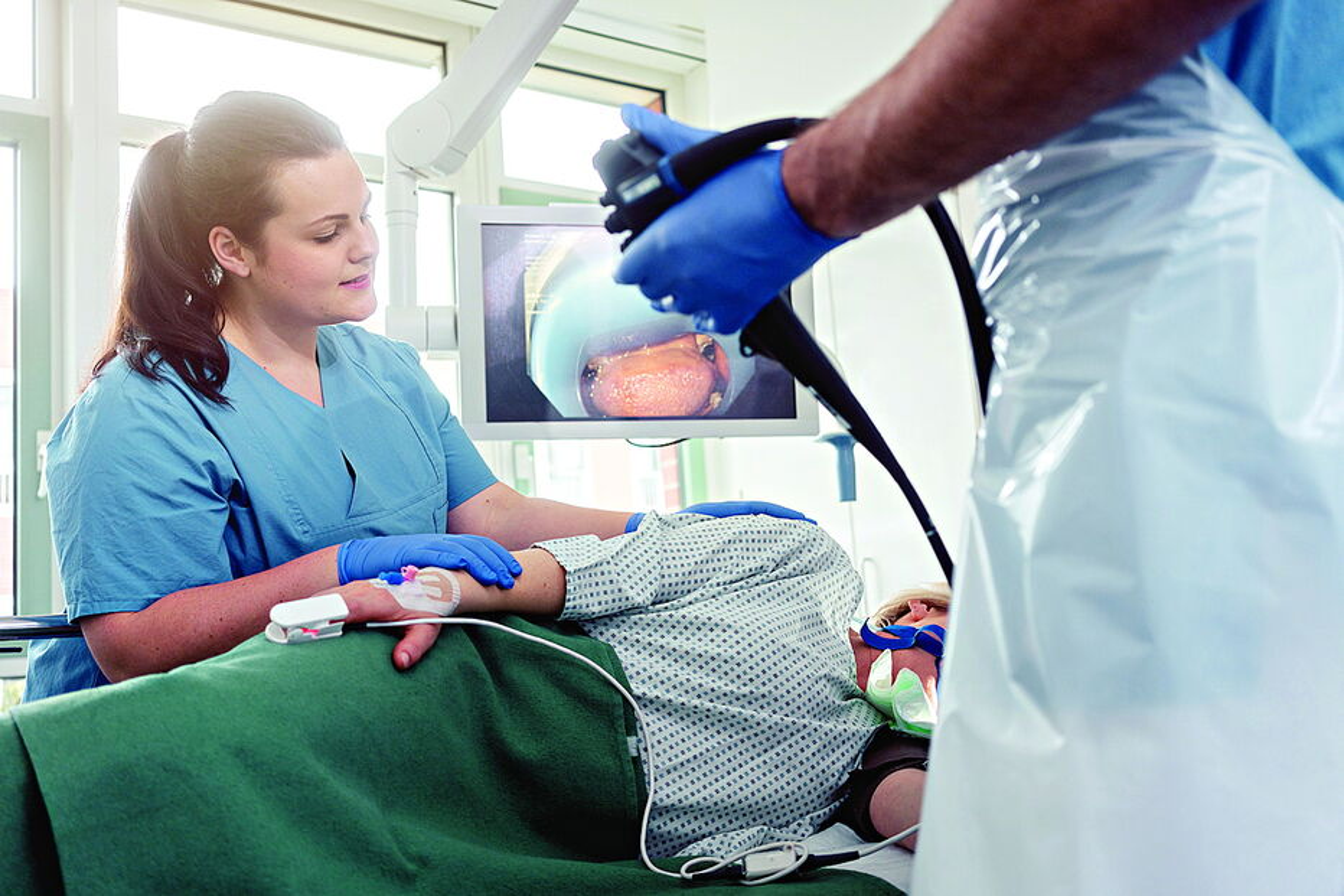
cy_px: 448
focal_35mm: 35
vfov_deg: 37.8
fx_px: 1306
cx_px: 672
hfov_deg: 54.4
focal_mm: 35
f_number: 3.5
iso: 640
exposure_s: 1/125
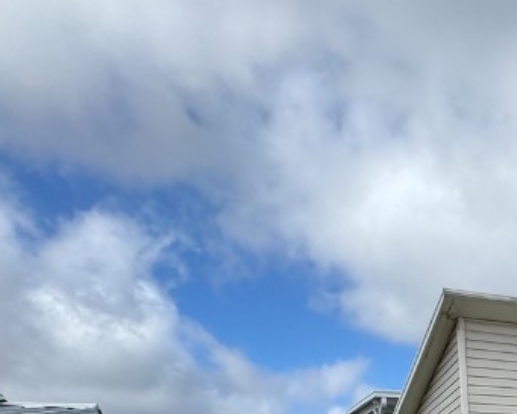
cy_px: 552
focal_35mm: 41
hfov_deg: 36.5
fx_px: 628
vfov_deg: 28.9
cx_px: 593
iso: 50
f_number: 2.2
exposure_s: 1/2208
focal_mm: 2.22
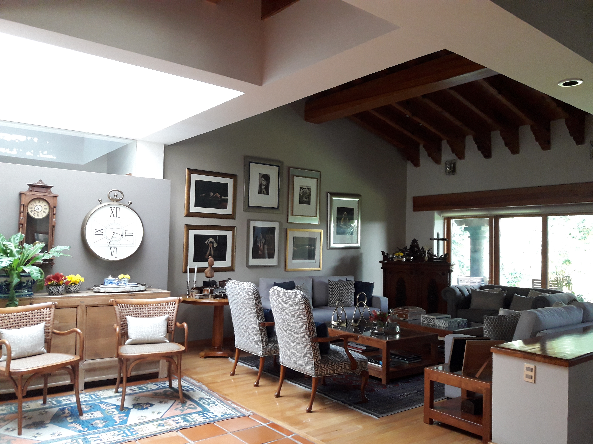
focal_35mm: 28
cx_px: 296
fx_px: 480
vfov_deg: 49.7
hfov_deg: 63.4
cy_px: 222
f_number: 1.9
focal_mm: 3.7
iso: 160
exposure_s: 1/40
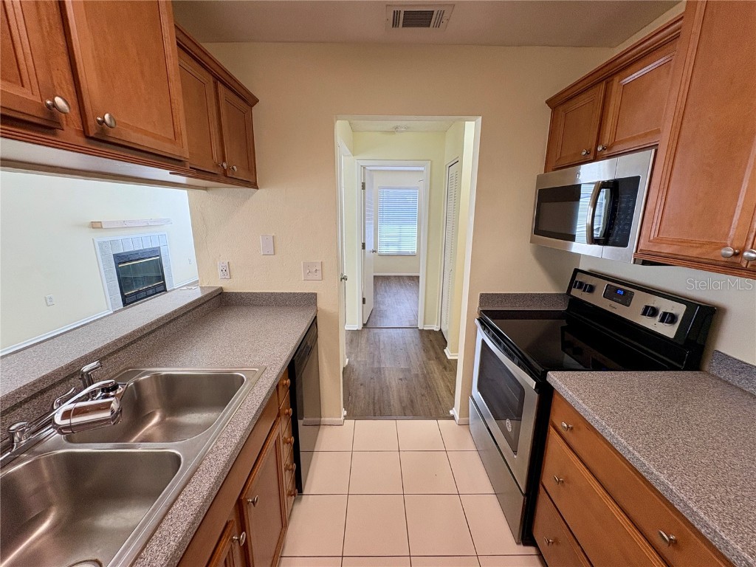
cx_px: 378
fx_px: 306
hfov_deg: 102.1
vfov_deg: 85.7
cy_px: 284
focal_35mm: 14
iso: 160
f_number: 2.2
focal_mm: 2.22
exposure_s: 1/120
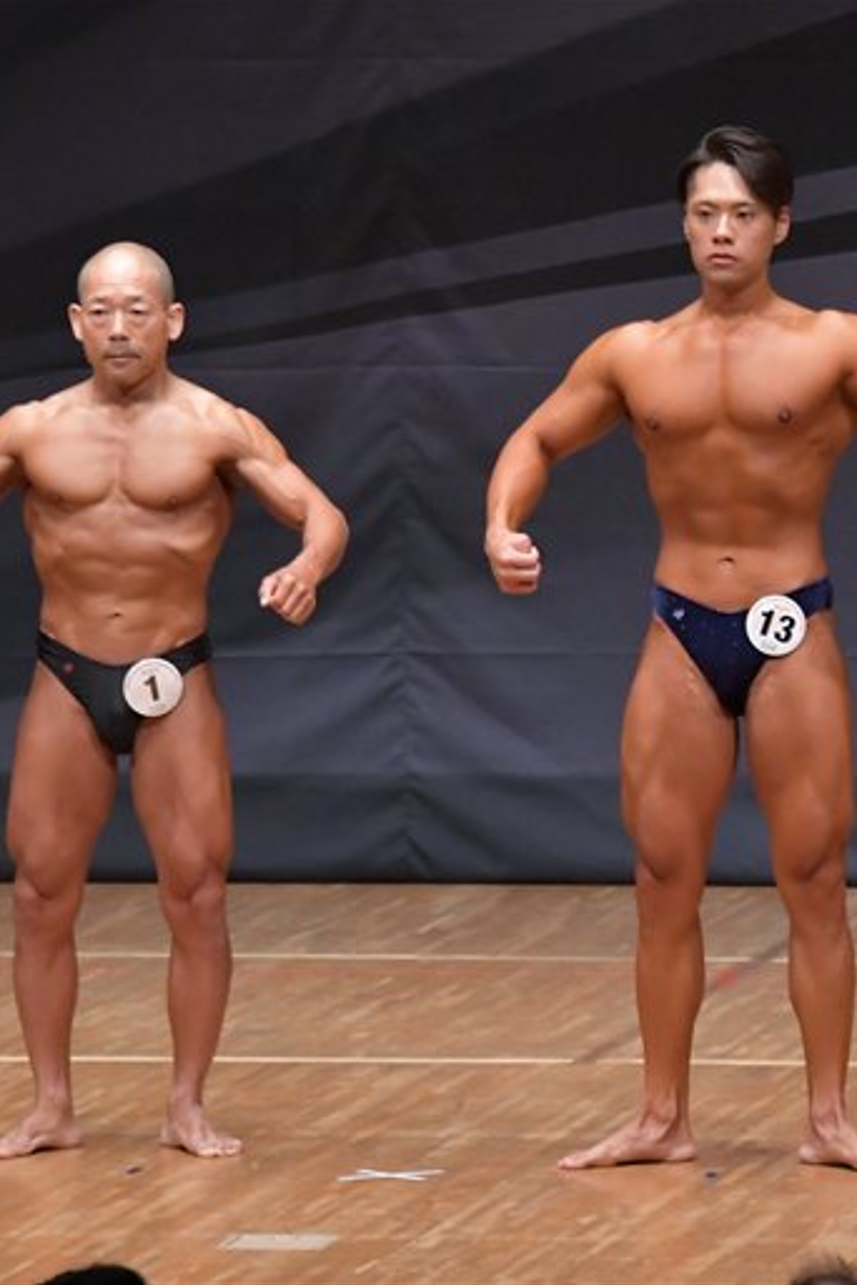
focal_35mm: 385
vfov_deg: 5.4
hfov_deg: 3.6
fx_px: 13747
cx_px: 745
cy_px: 641
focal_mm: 170
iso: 6400
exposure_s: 1/400
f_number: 5.6
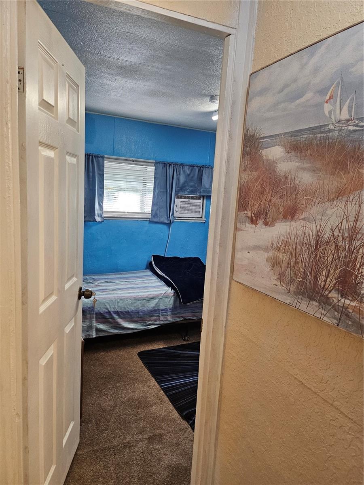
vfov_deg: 71.6
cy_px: 242
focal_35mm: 24
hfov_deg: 56.8
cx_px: 182
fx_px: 336
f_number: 1.8
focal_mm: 5
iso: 250
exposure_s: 1/120
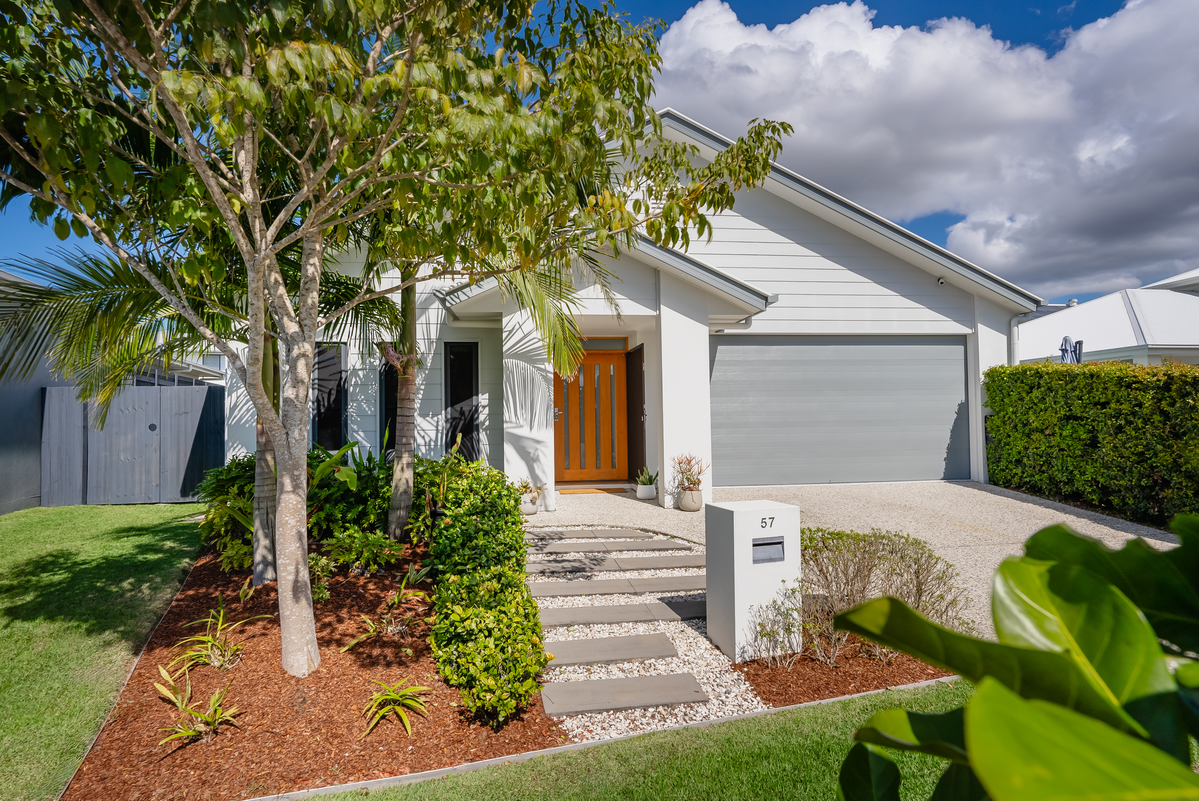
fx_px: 633
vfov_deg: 64.6
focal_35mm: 19
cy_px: 400
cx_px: 600
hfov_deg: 86.9
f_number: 8
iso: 400
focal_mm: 19
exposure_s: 1/2500
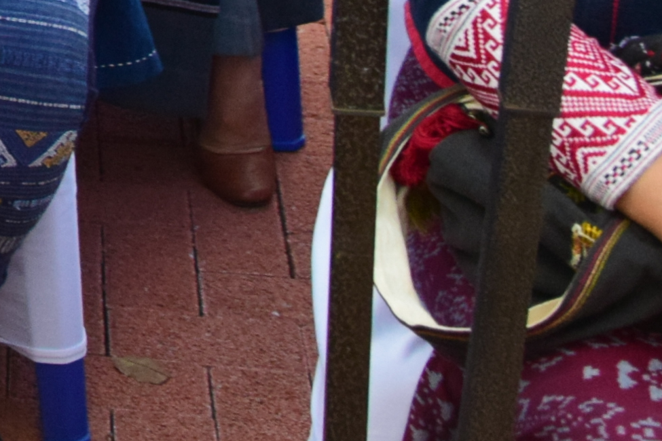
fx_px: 2672
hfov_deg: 12.5
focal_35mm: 145
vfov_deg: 8.9
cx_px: -653
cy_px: -426
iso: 1600
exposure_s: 1/60
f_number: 4.5
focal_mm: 21
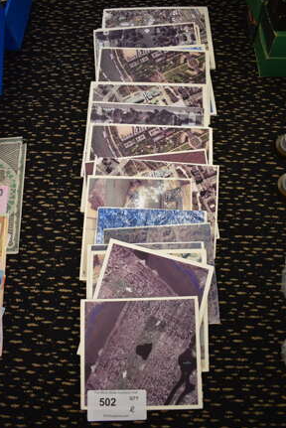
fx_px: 357
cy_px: 203
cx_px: 151
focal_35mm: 30
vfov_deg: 61.9
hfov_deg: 43.7
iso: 900
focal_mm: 18
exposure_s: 1/125
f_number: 3.5
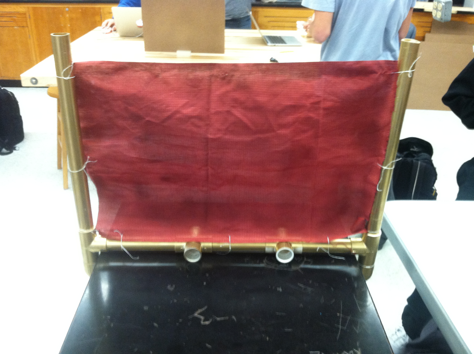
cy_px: 177
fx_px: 479
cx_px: 237
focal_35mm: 35
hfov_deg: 52.7
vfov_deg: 40.6
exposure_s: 1/15
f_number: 2.8
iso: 250
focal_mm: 3.85
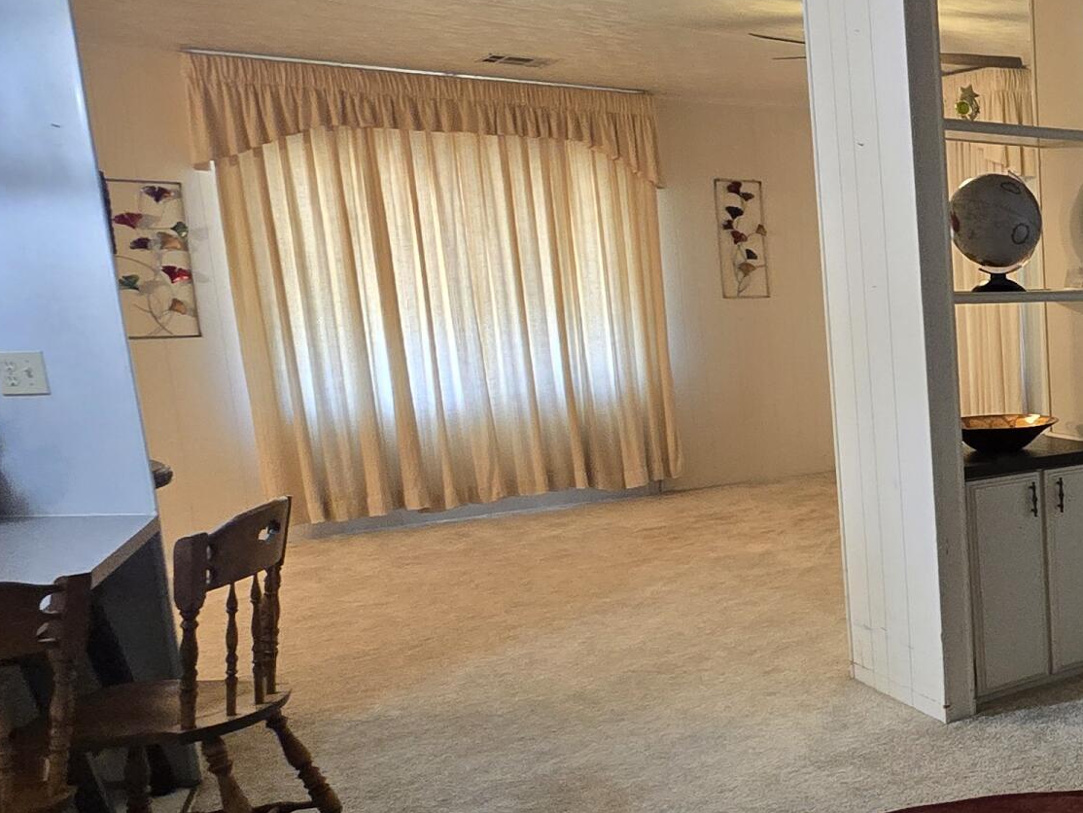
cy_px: 461
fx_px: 1095
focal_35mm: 35
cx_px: 1355
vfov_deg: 40.6
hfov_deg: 37.1
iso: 400
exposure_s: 1/60
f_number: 2.2
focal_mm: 2.2
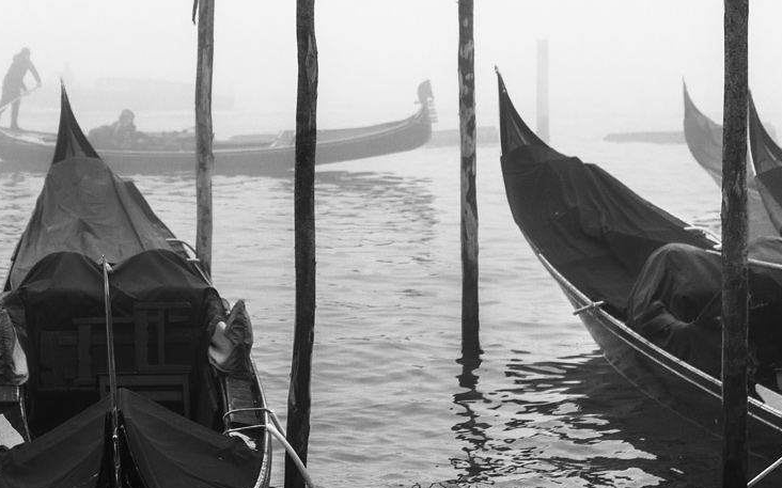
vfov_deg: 16.7
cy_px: 227
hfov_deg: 25.6
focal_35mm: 78
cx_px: 72
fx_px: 1662
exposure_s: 1/2500
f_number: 2.8
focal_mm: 35
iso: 200
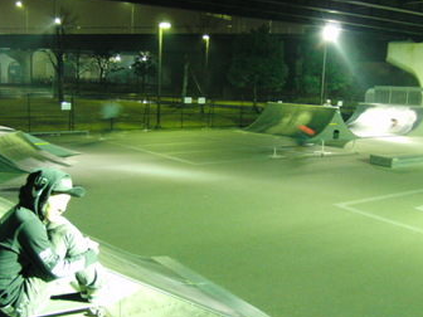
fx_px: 538
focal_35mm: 44
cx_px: 201
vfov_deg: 32.9
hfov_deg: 42.9
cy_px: 171
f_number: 3.6
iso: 800
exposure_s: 1/5
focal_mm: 6.42
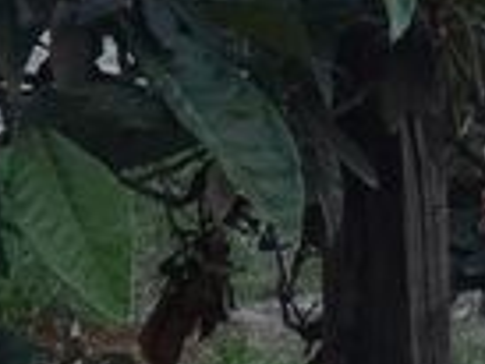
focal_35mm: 149
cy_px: -32
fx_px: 2089
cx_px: 906
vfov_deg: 9.9
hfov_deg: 12.0
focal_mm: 3.6
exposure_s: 1/60
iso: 80
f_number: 2.8
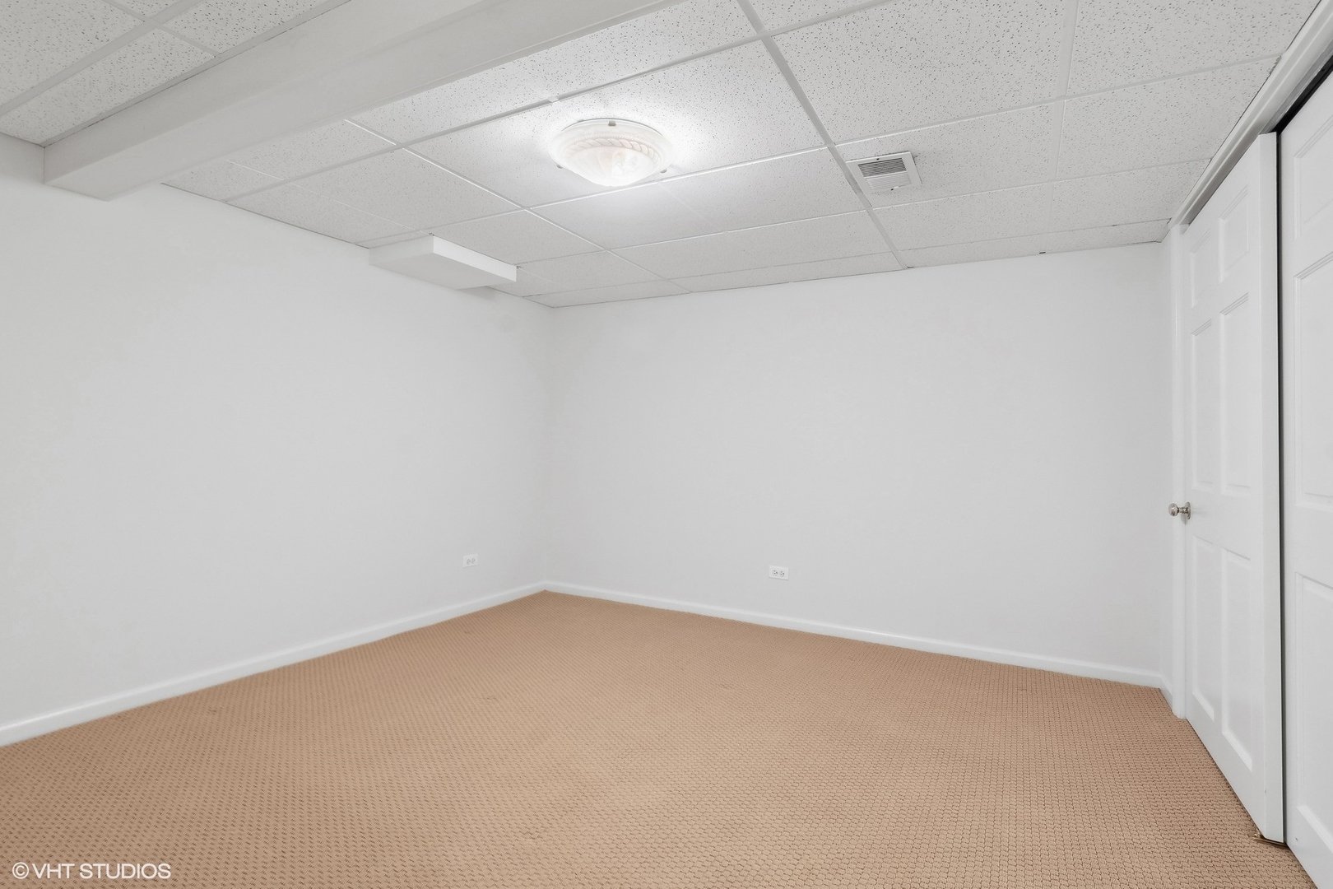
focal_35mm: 15
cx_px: 666
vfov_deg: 77.3
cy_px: 444
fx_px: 555
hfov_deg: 100.4
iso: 200
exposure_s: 1
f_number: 9
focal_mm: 10
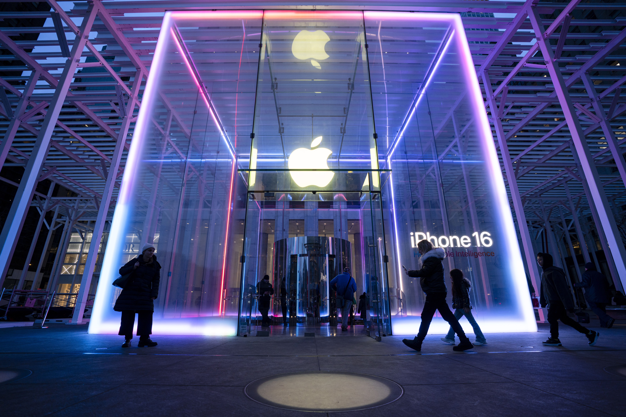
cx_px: 313
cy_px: 208
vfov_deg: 73.7
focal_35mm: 16
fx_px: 278
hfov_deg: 96.7
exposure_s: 1/250
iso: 320
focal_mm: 16
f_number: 2.8
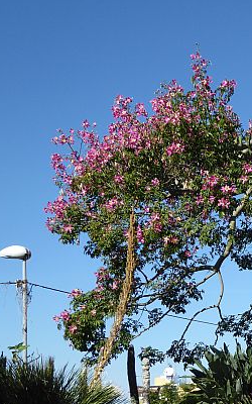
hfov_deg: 16.3
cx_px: 265
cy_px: 240
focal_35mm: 78
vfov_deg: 26.4
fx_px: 857
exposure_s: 1/800
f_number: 3.9
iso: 100
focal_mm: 7.8
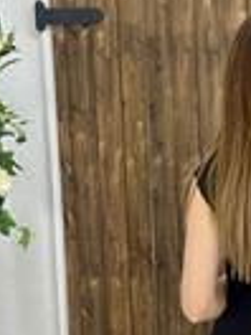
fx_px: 880
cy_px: 244
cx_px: 274
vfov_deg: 21.4
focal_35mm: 91
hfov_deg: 15.8
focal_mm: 2.69
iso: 50
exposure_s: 1/100
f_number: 1.9
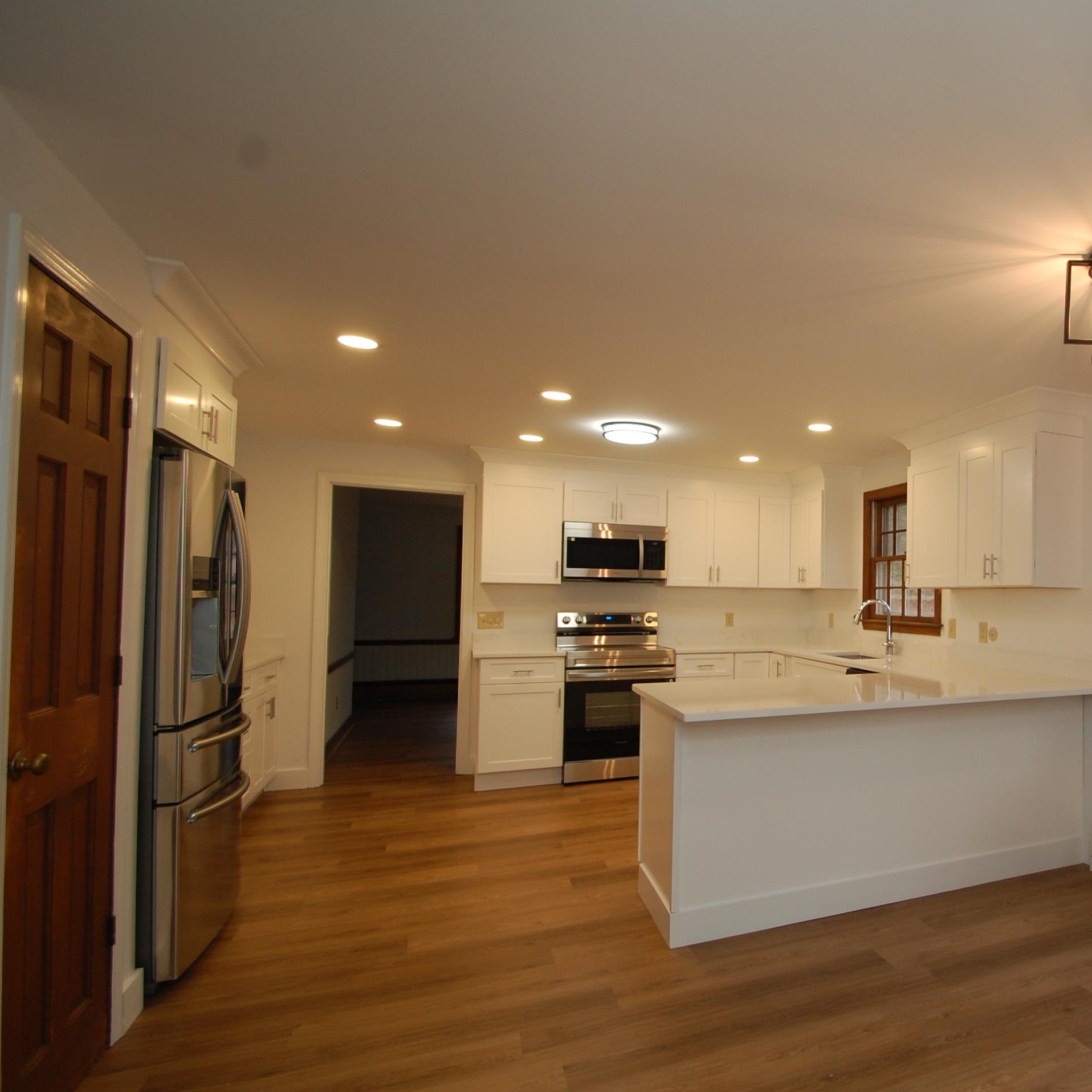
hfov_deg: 68.5
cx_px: 855
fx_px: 714
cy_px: 567
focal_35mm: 20
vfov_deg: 74.8
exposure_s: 1/80
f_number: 4.5
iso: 400
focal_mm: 10
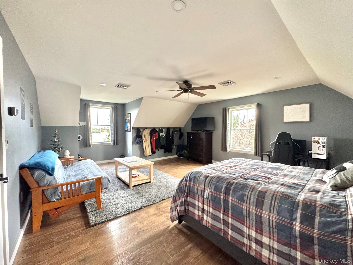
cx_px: 176
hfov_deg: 102.1
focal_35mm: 14
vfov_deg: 85.7
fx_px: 143
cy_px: 132
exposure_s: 1/60
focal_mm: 2.22
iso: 500
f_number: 2.2
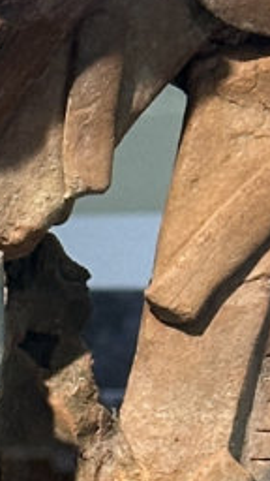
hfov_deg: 3.9
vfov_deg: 6.8
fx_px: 3895
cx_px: -472
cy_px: 1022
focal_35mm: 306
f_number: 1.8
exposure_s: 1/64
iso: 80
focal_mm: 6.9
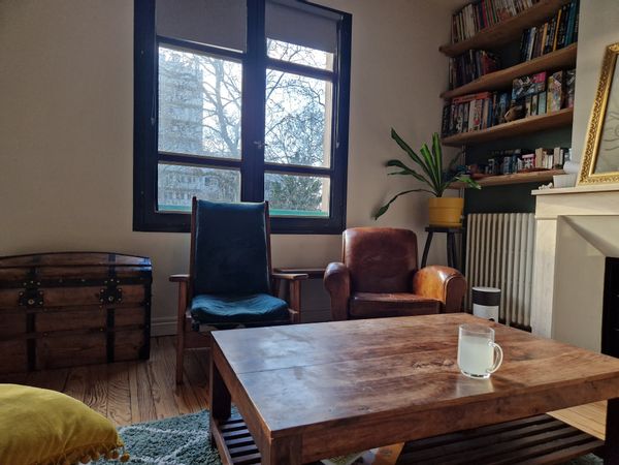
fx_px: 411
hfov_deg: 73.9
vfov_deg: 58.9
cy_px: 232
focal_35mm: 23
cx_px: 310
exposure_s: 1/100
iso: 250
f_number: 1.8
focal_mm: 5.4
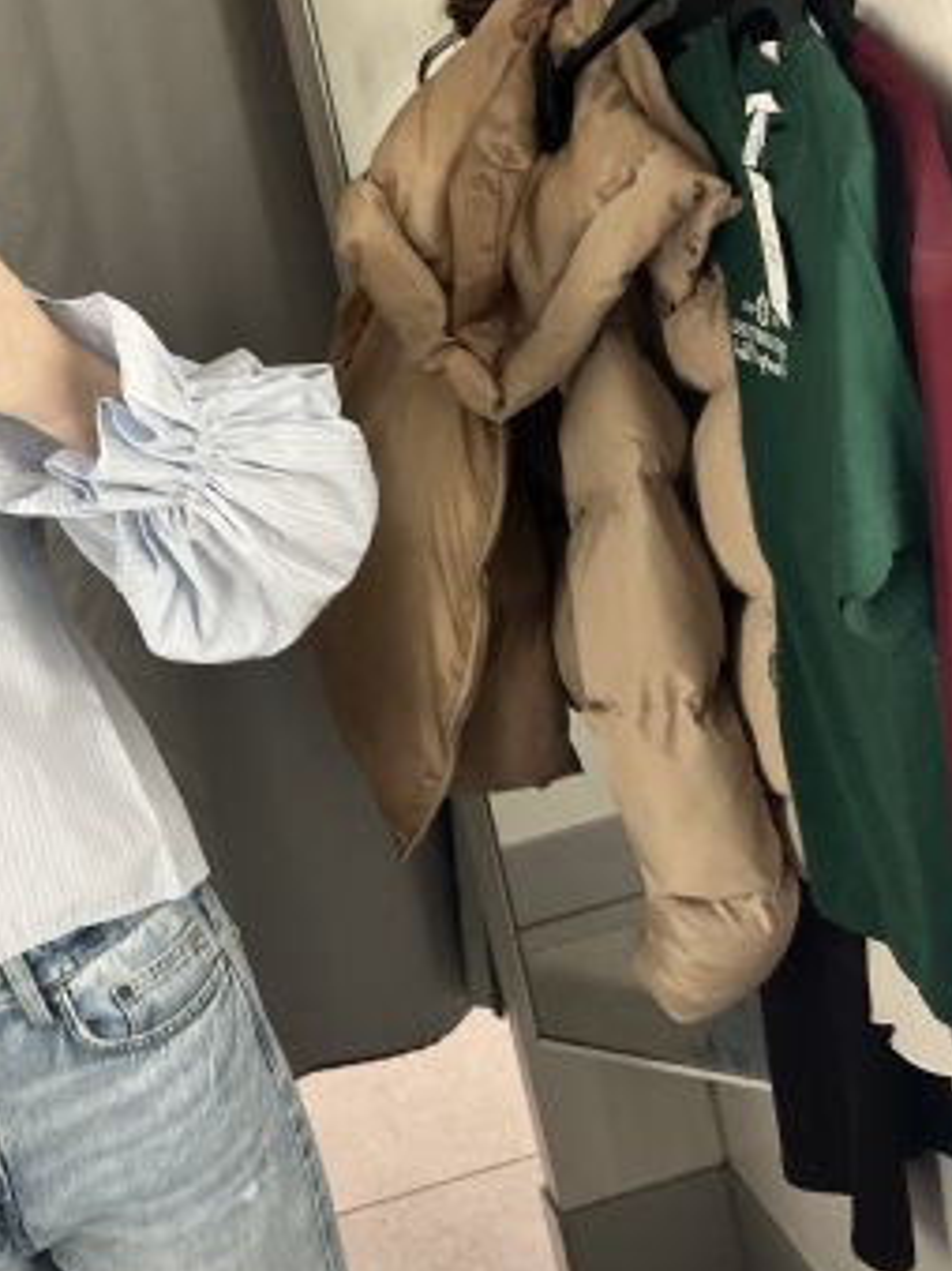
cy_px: 397
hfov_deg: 30.5
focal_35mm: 46
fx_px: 1688
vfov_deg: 40.6
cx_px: 146
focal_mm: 5.1
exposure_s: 1/100
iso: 125
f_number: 1.6
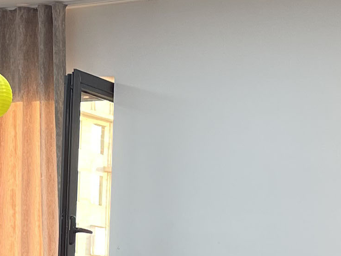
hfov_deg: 14.5
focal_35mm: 136
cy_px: 301
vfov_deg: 10.7
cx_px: 97
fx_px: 1340
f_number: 1.6
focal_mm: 5.1
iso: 80
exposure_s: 1/121
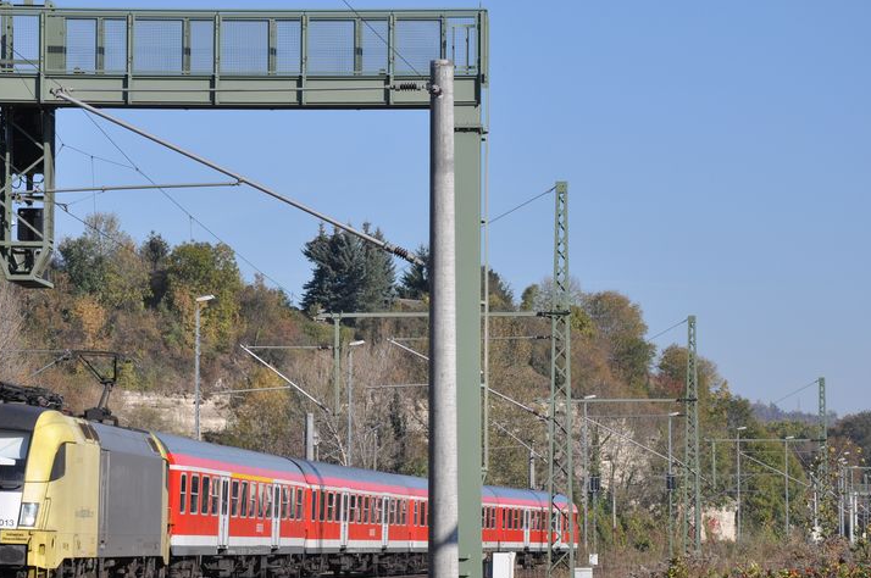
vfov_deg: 9.6
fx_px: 3431
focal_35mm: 142
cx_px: 356
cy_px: 334
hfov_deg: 14.5
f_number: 9
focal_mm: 66
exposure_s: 1/500
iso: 200
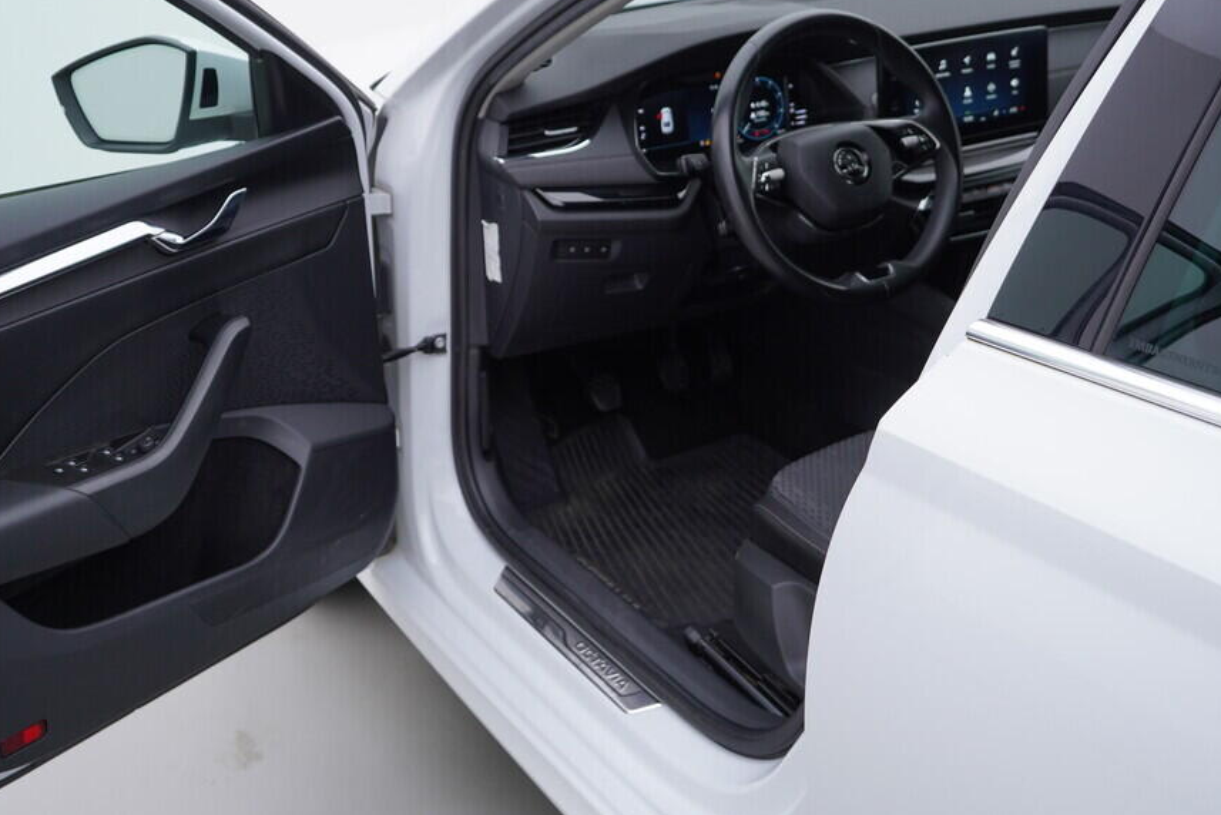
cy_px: 363
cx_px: 509
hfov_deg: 45.2
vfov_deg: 31.2
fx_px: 1459
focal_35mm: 43
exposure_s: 1/60
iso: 125
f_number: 3.5
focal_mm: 24
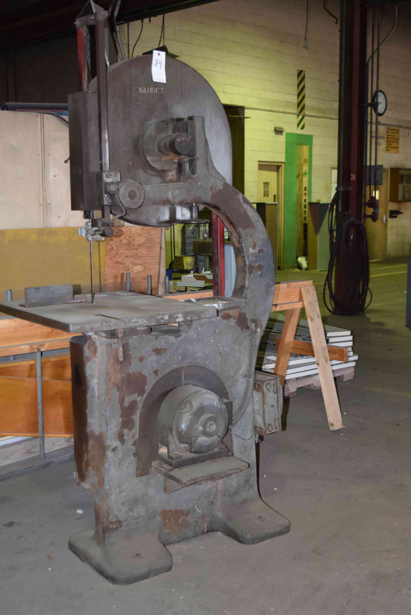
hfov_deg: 28.7
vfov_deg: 41.9
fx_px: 803
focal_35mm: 47
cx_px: 207
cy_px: 318
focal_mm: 30
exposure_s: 1/30
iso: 1250
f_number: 4.2
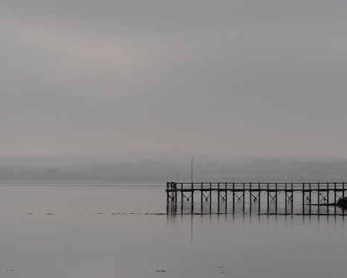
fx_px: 2506
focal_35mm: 244
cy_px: 141
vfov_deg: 6.3
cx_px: 186
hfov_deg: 7.9
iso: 200
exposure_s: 1/200
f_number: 13
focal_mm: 200
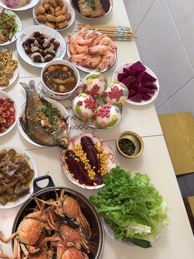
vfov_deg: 52.6
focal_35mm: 35
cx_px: 61
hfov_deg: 40.1
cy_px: 122
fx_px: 262
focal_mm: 6.76
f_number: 1.78
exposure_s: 1/60
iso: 320
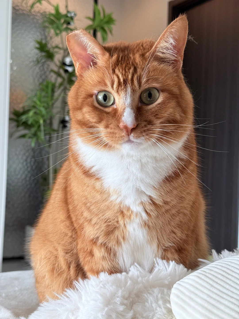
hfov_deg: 30.3
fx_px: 442
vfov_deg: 39.7
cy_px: 160
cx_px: 120
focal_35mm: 48
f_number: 1.78
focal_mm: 6.76
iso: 160
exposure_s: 1/50
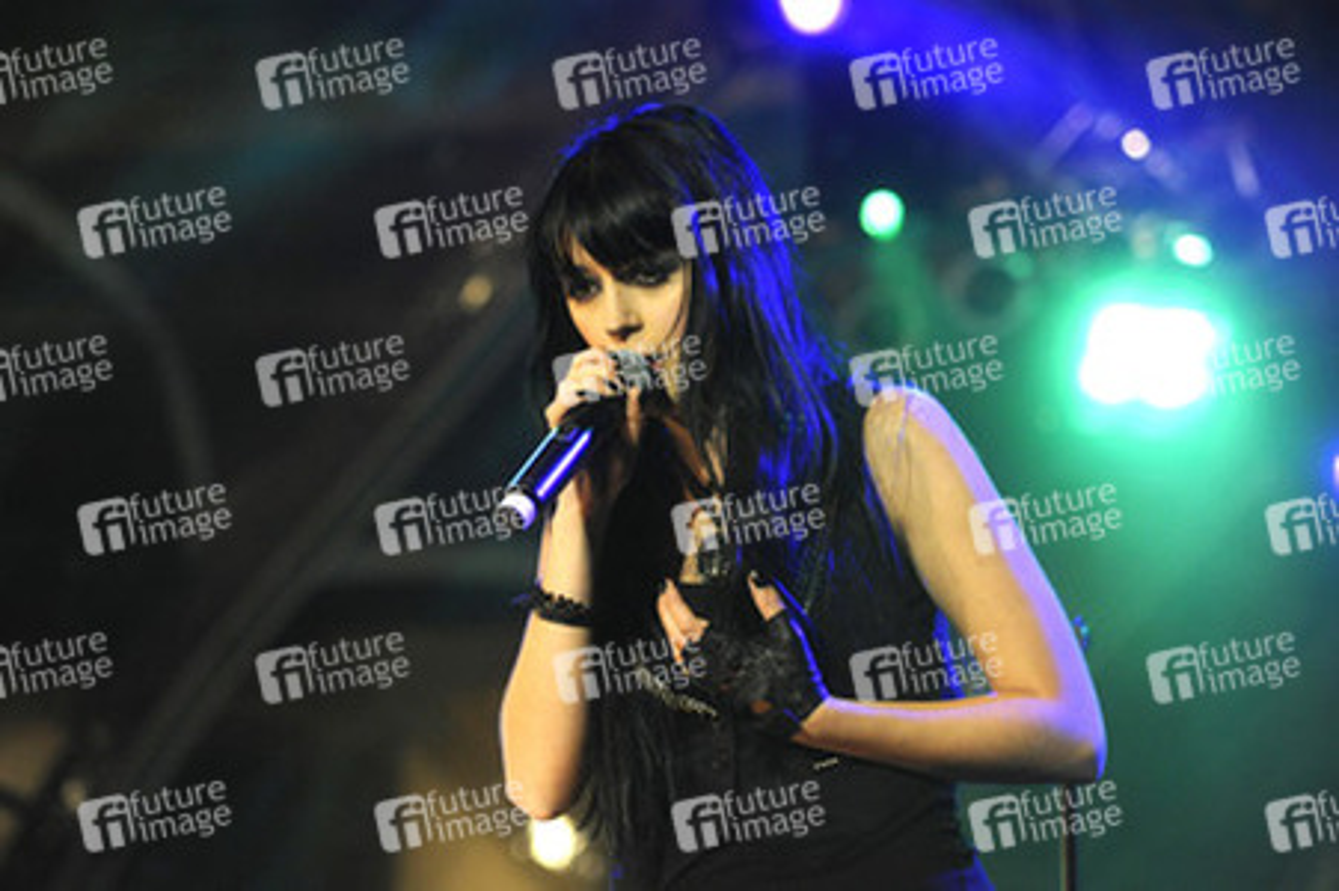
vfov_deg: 10.1
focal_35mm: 135
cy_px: 446
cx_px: 670
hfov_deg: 15.2
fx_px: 5017
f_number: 5.6
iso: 3200
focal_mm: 135
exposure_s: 1/250
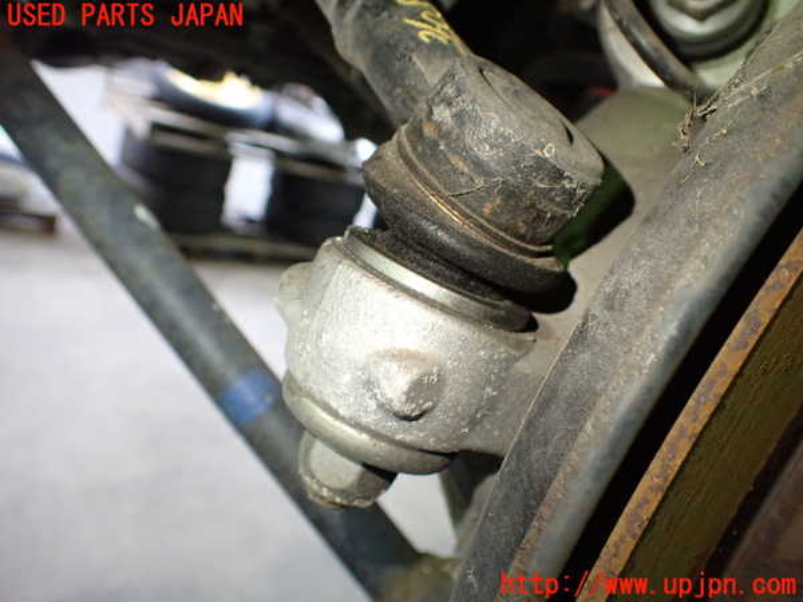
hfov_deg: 60.0
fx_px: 696
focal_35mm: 30
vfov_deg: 46.8
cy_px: 301
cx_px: 402
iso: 800
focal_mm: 5.4
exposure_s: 1/100
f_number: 2.3
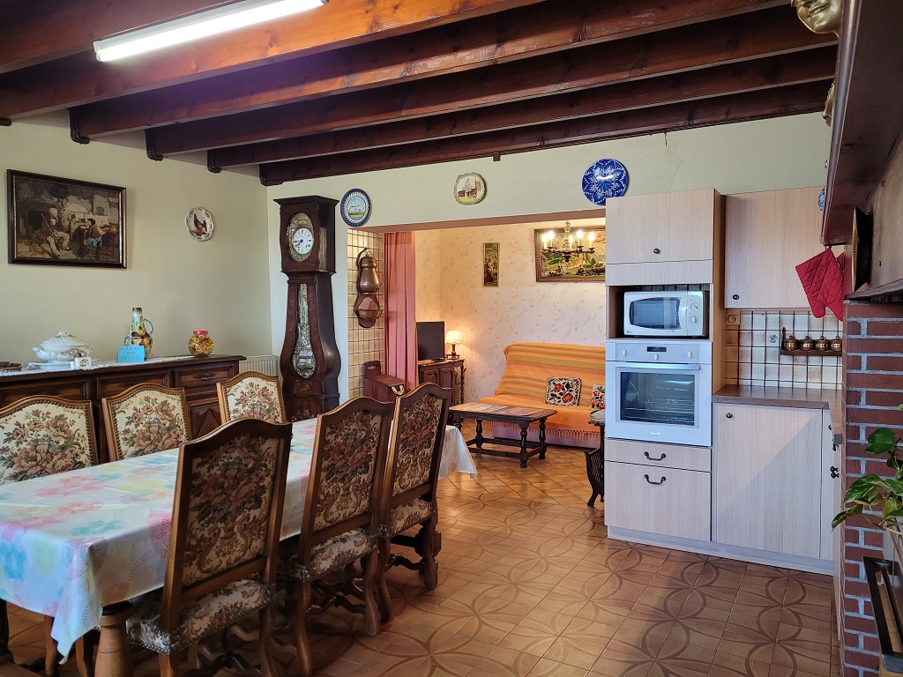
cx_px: 452
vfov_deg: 53.1
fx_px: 678
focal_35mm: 26
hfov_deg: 67.3
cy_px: 338
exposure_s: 1/50
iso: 320
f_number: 1.8
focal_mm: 5.4
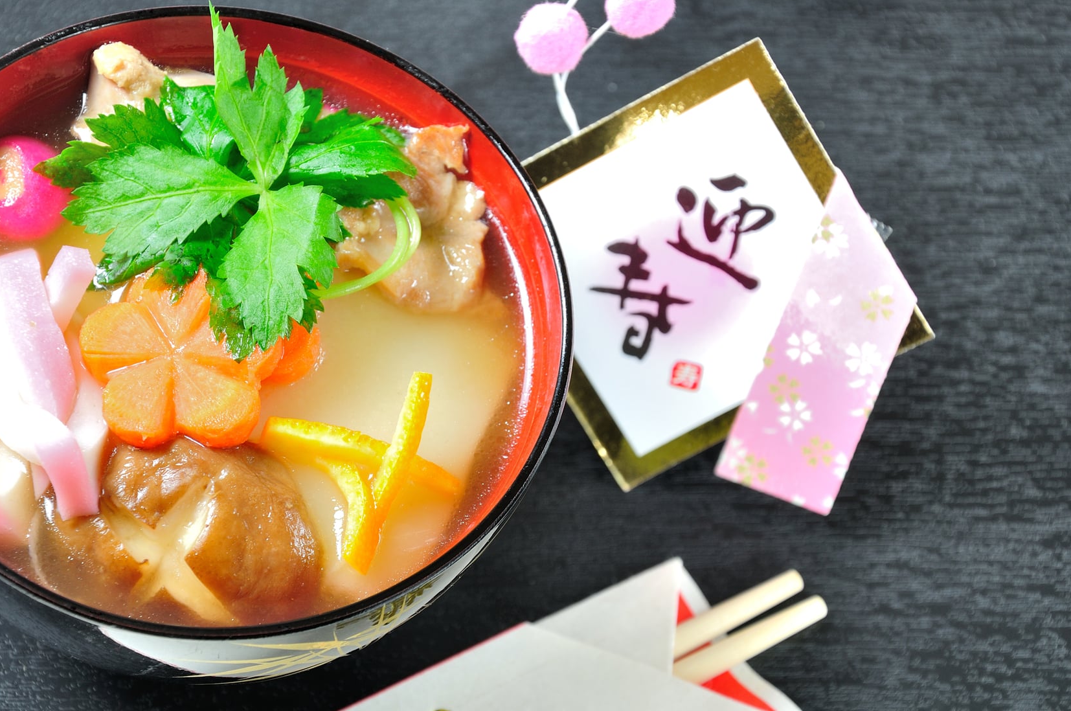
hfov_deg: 16.2
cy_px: 364
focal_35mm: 127
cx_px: 469
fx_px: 3773
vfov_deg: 10.8
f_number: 8
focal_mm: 70
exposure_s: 1/1.3
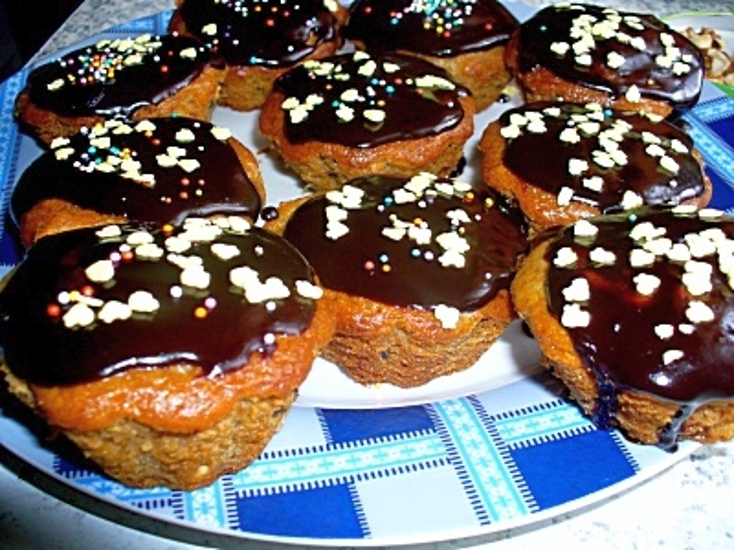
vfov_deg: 38.7
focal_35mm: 37
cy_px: 275
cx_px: 367
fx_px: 785
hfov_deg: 50.1
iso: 100
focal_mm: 6.1
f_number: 2.8
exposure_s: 1/30
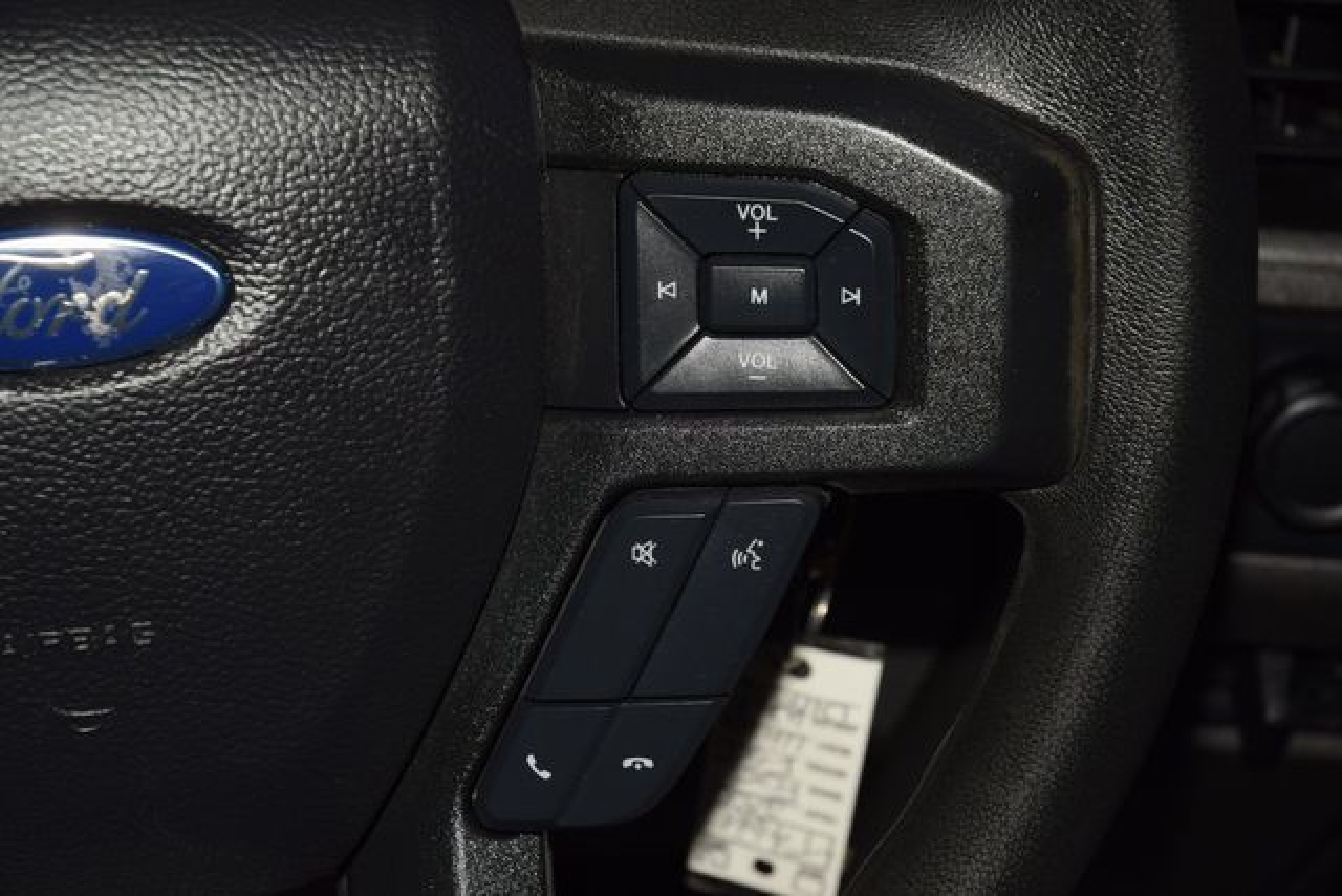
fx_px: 3915
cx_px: 671
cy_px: 448
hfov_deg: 19.5
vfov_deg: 13.0
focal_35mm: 105
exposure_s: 1/125
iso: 100
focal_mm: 70
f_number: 8
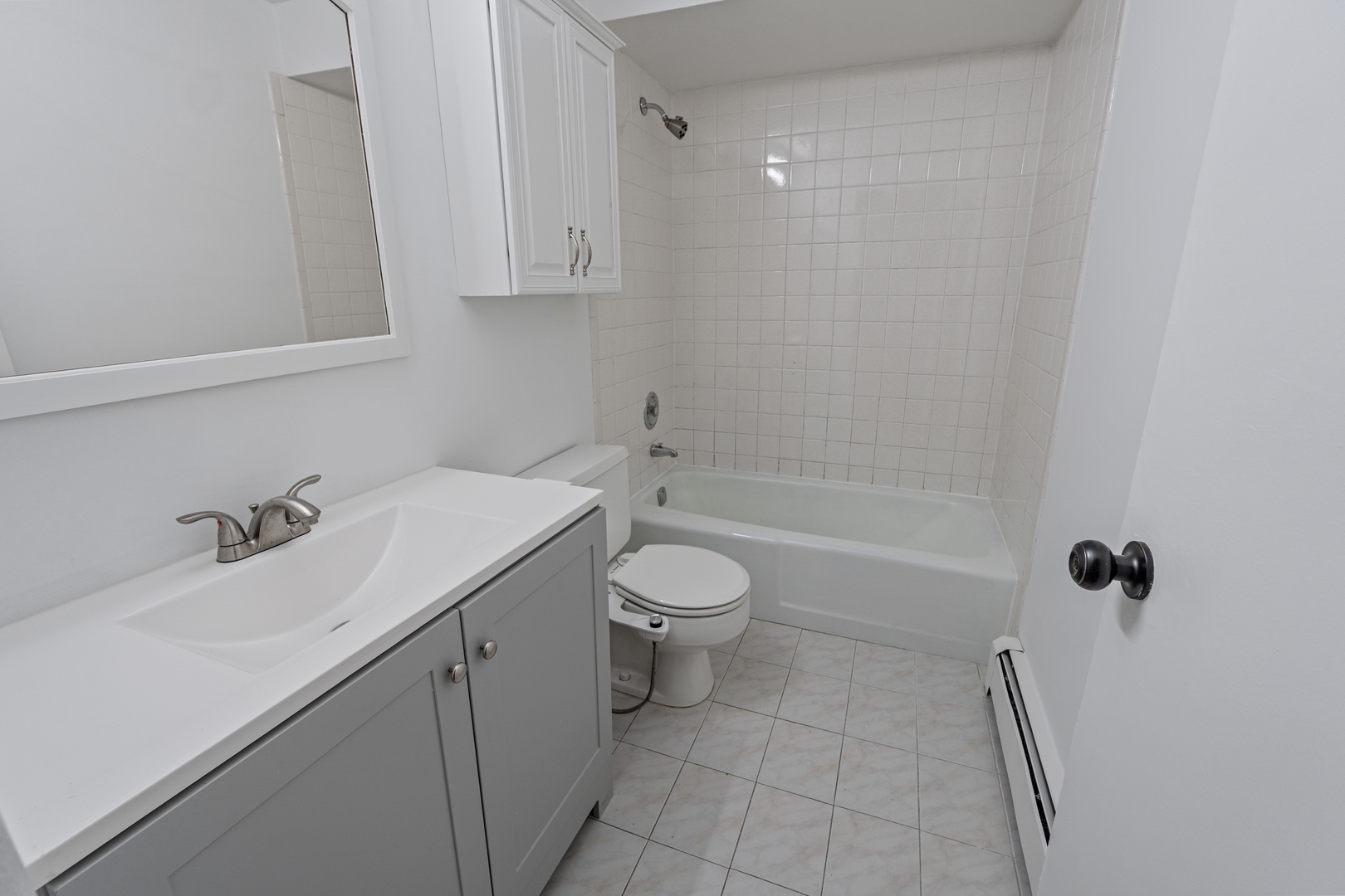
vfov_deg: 74.6
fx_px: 588
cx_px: 672
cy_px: 448
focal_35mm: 16
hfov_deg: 97.6
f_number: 5
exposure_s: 1/10
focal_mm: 10.5
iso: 200
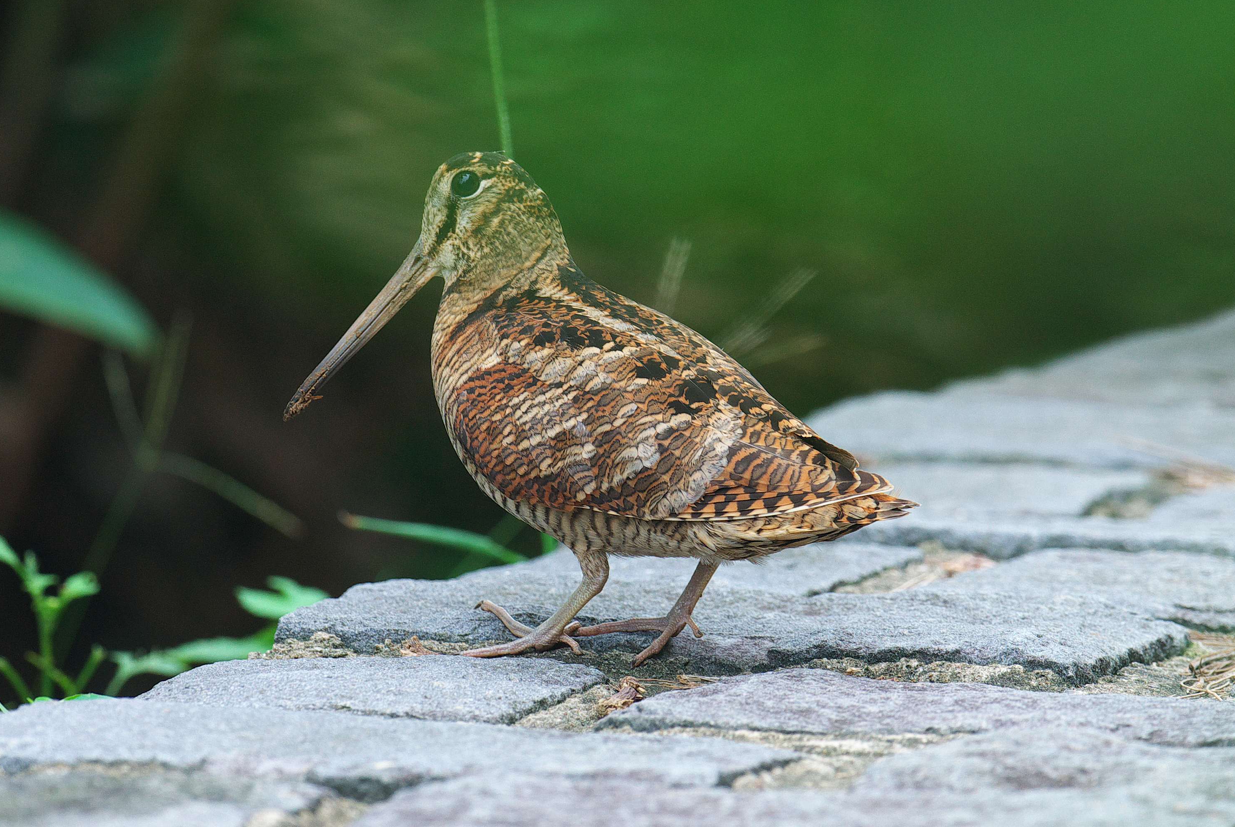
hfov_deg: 2.1
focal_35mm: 976
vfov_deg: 1.4
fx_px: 33525
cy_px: 363
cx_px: 602
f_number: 6.3
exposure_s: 1/20
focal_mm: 500
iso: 320
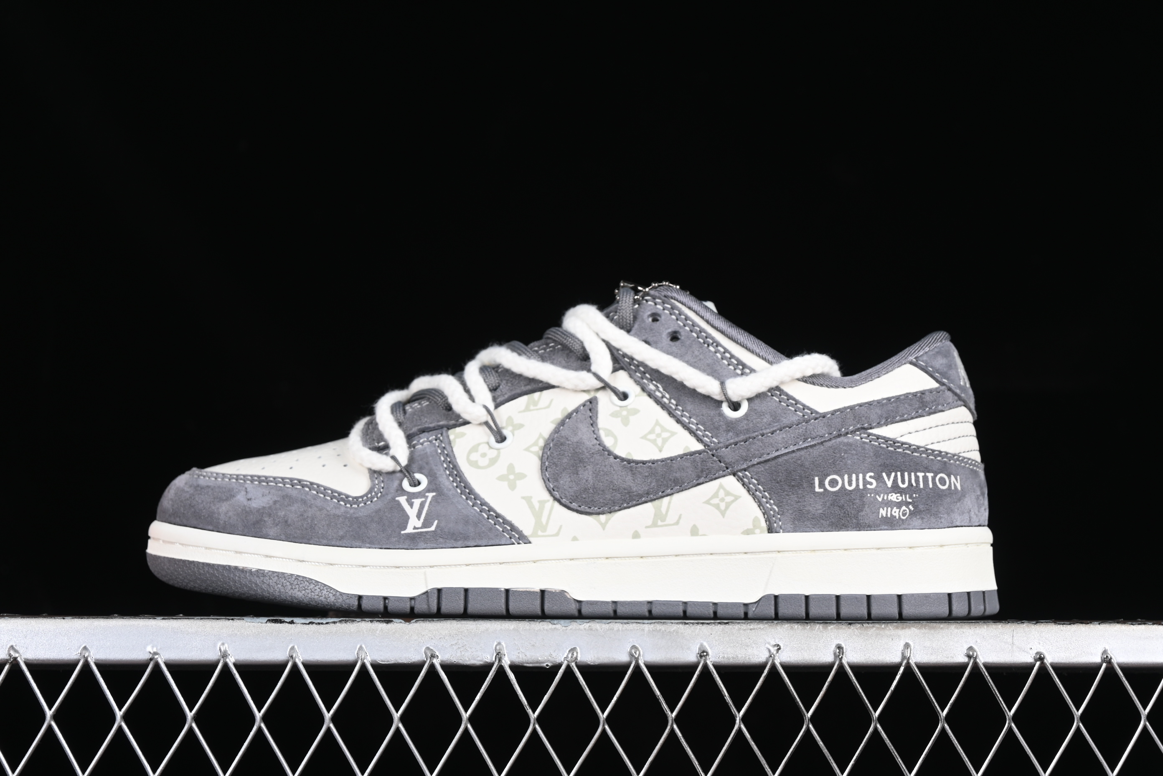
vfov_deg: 18.2
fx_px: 2423
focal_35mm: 75
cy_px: 388
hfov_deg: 27.0
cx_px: 582
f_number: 7.1
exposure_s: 1/80
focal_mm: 50
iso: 160
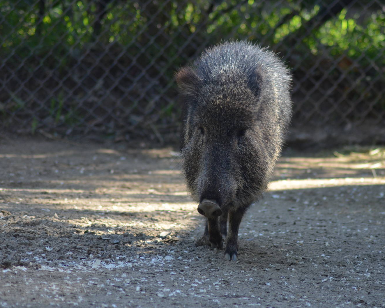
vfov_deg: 4.0
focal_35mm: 391
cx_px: 216
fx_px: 4456
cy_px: 154
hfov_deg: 4.9
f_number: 5
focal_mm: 230
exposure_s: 1/500
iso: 800
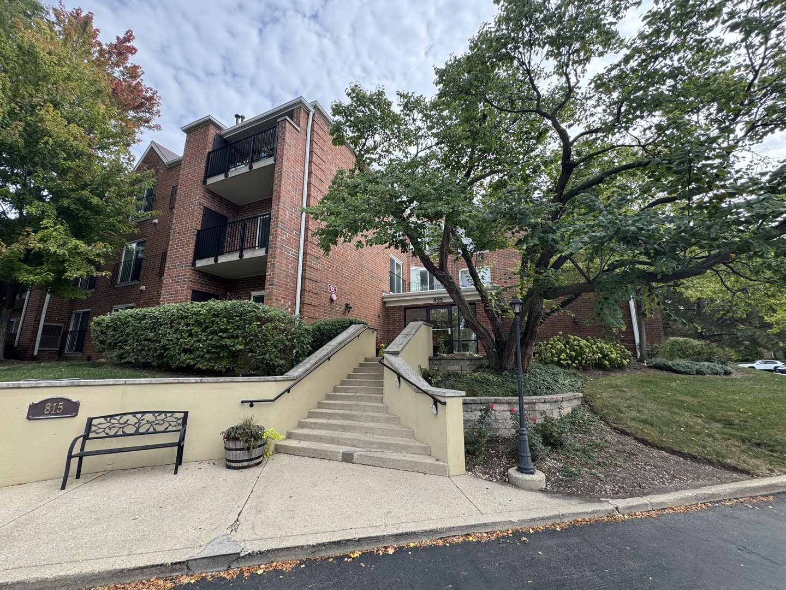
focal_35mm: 14
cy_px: 295
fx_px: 318
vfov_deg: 85.7
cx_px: 393
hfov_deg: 102.1
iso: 40
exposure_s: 1/377
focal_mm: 2.22
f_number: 2.2
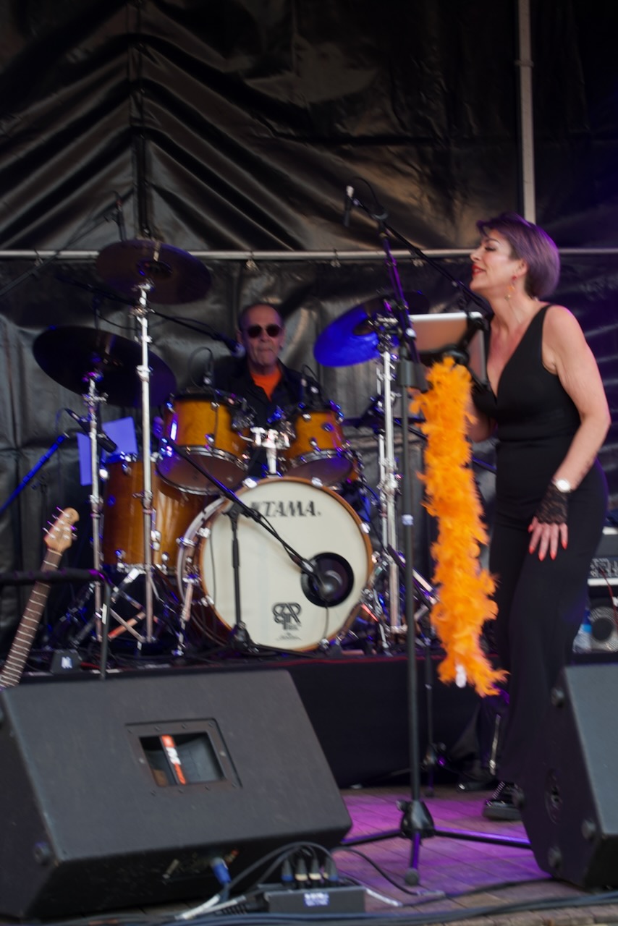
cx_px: 309
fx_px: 2136
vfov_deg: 24.5
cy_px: 463
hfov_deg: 16.5
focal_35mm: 83
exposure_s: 1/80
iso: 100
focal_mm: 30.5
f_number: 3.5
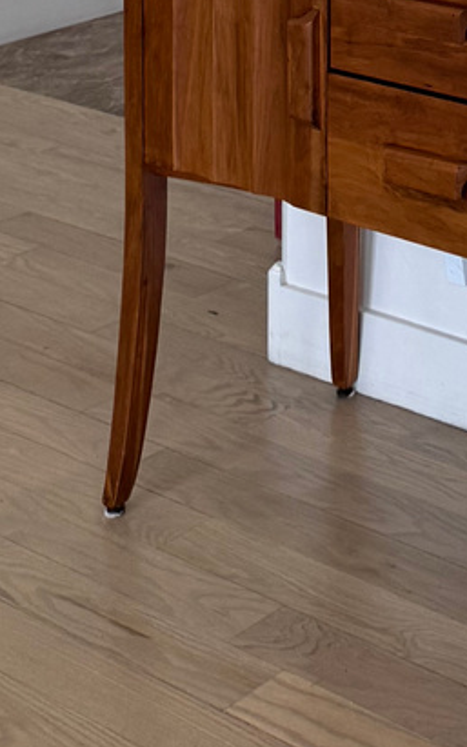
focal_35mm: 95
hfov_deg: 12.7
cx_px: 798
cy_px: -520
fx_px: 1934
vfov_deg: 18.2
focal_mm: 6.76
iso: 100
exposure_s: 1/120
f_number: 1.78
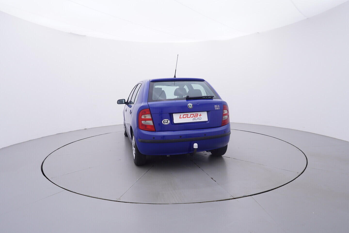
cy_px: 116
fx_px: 218
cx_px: 174
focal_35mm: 22
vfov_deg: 56.2
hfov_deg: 77.3
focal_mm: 15
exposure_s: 1/80
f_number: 5
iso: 200
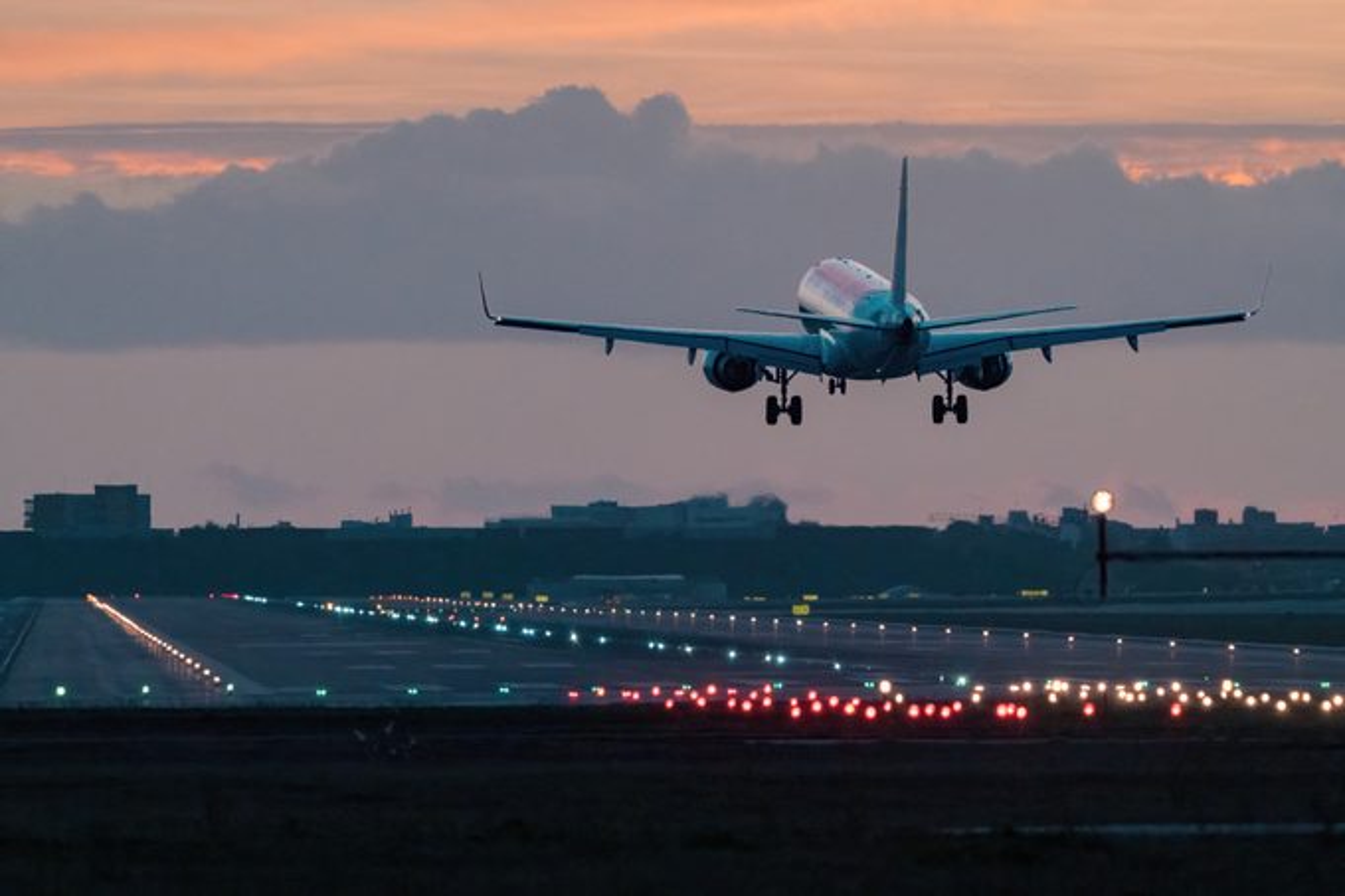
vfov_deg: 2.5
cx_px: 672
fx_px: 20916
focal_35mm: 560
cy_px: 448
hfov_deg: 3.7
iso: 6400
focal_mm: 560
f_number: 9
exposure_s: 1/2000
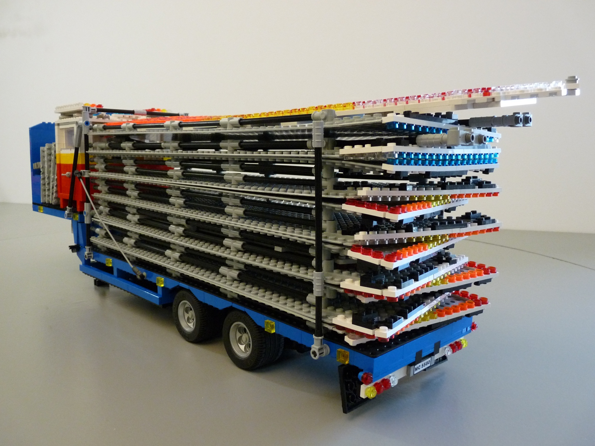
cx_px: 298
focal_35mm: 29
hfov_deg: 61.7
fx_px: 498
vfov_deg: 48.2
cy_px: 223
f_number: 3
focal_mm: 5.2
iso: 400
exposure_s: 1/60
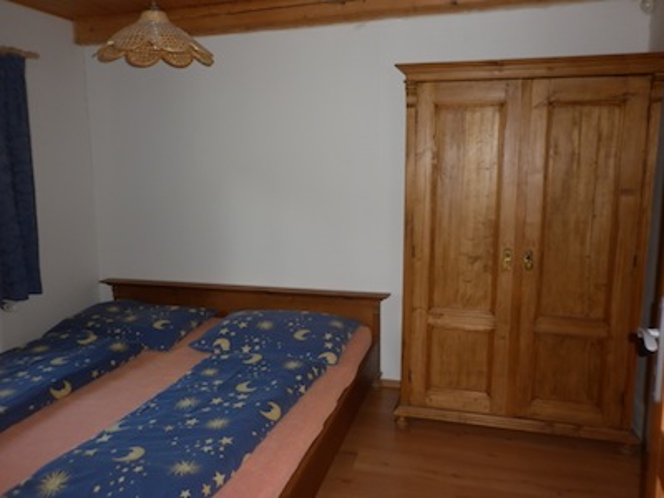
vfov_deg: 49.7
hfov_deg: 63.4
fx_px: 537
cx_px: 332
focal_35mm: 28
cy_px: 249
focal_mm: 5
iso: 100
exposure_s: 1/30
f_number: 2.8
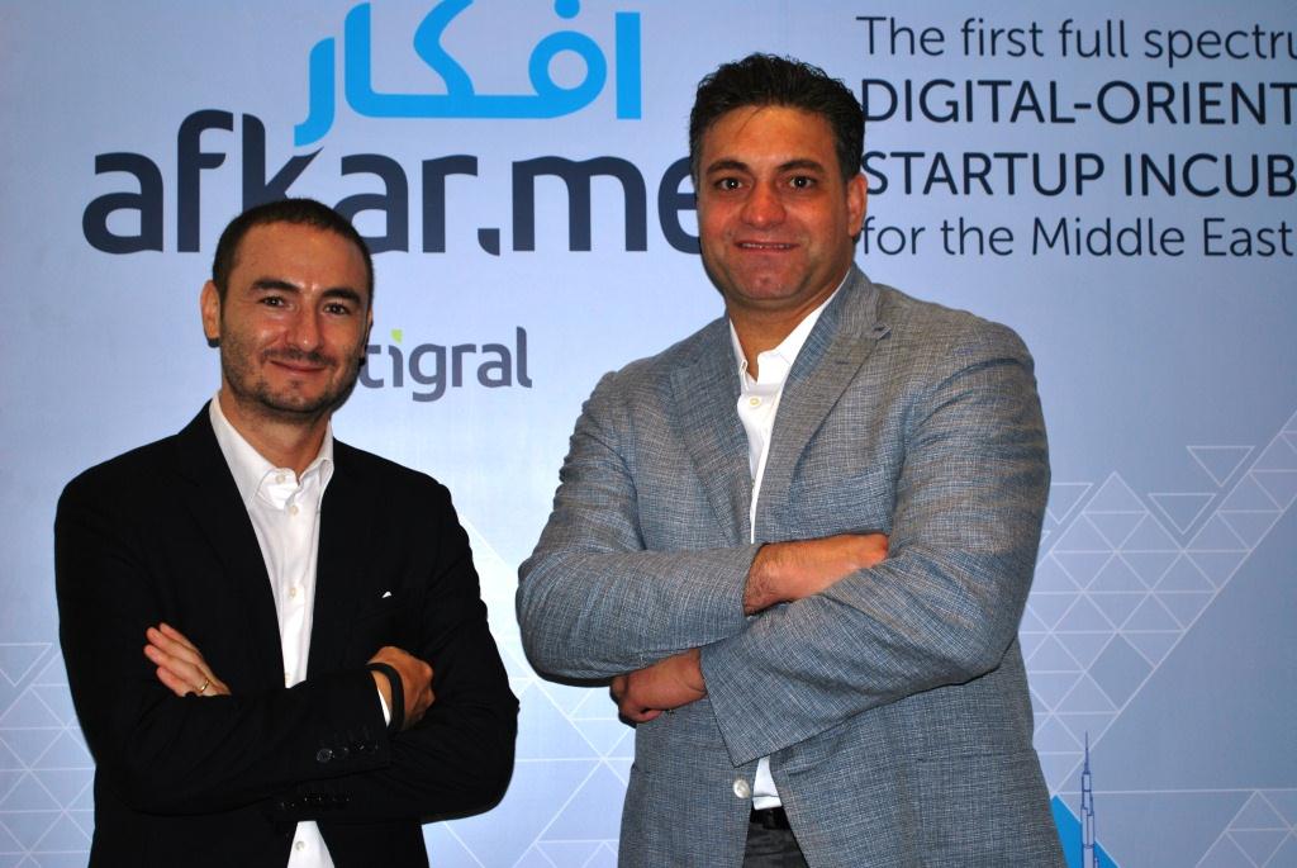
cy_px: 434
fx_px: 2434
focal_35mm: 68
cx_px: 648
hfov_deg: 29.8
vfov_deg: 20.2
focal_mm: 45
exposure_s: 1/60
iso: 200
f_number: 5.3
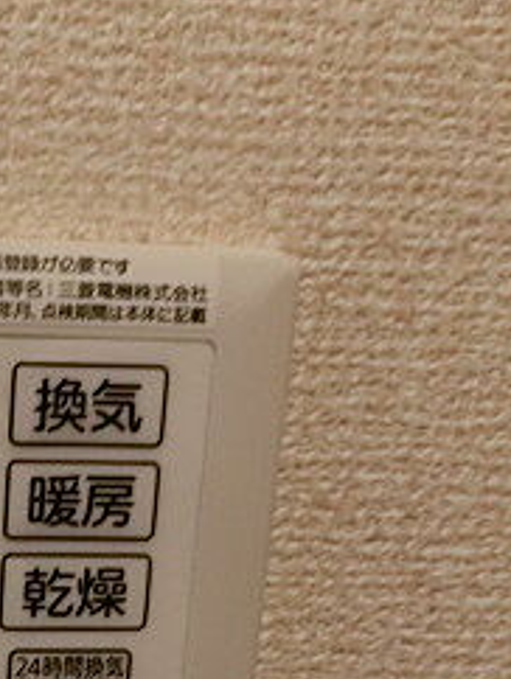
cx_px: -135
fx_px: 1297
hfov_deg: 20.5
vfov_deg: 27.8
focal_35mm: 66
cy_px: 662
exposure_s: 1/50
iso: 400
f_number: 3.5
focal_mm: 4.5
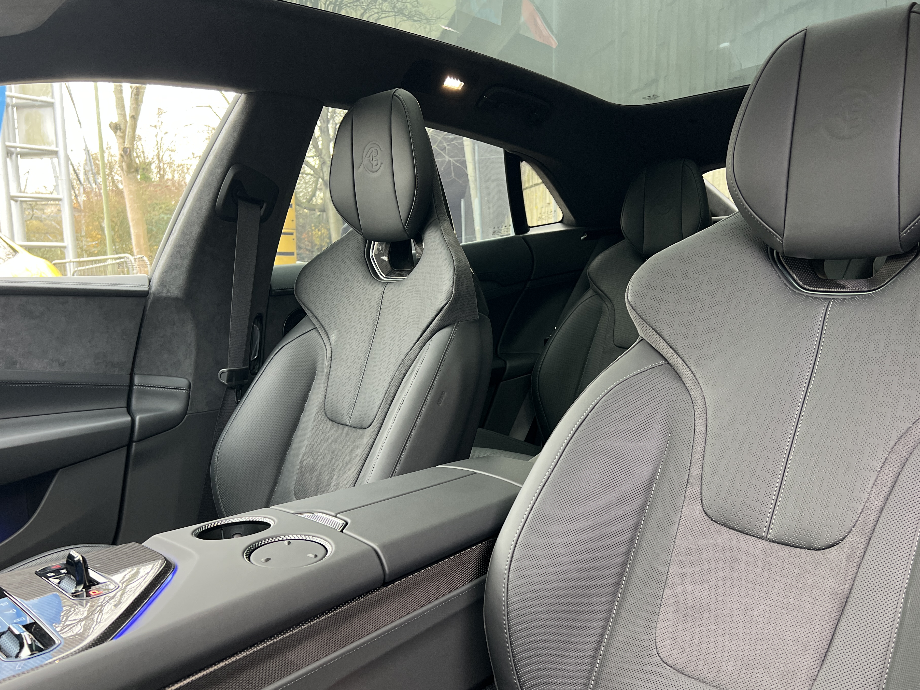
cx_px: 480
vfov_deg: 48.2
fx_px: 771
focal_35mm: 29
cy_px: 378
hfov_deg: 61.6
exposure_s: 1/52
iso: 250
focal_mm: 5.7
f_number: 1.5
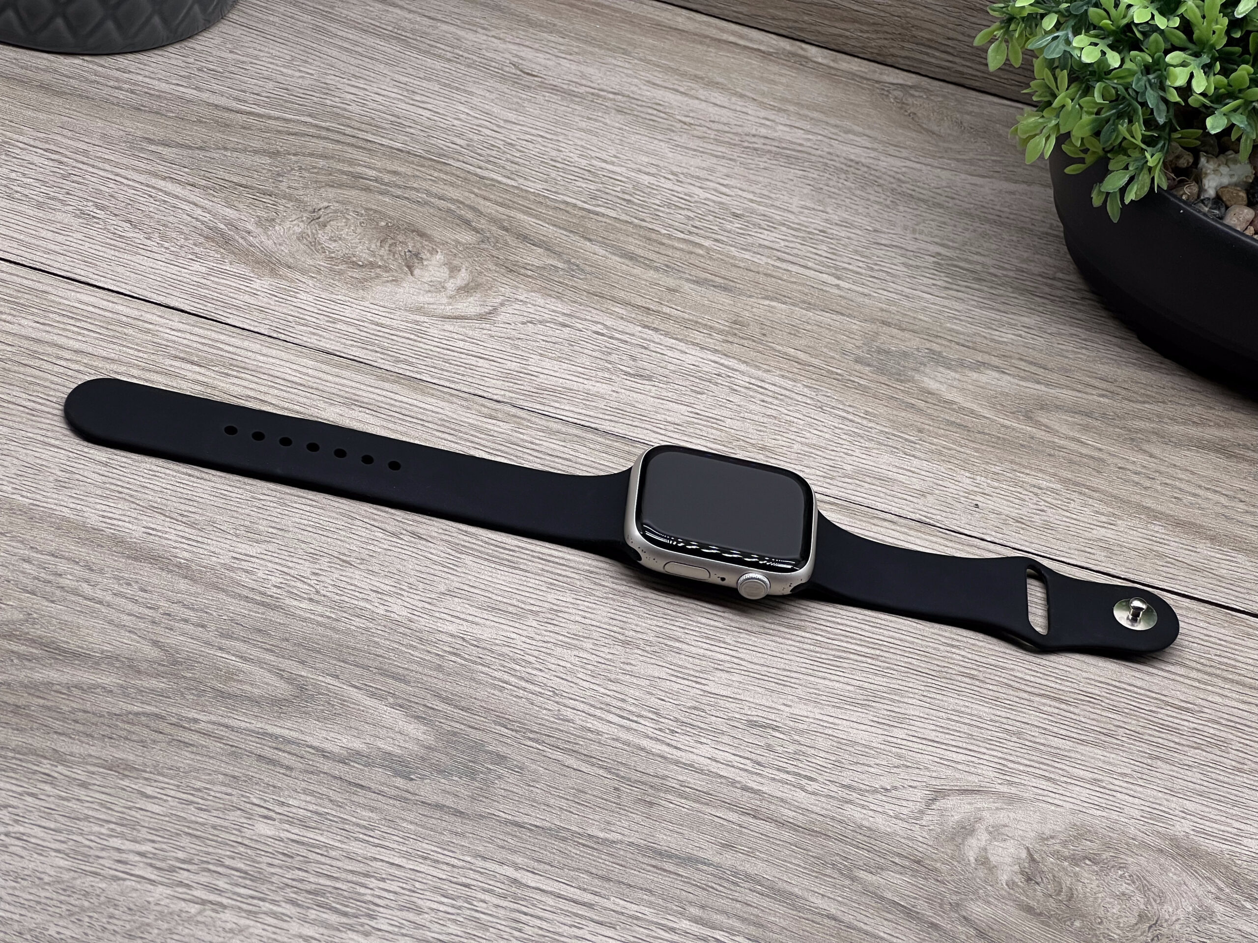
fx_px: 2798
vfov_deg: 19.1
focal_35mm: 77
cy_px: 472
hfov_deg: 25.3
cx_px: 629
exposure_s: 1/100
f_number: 2.8
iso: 50
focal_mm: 9
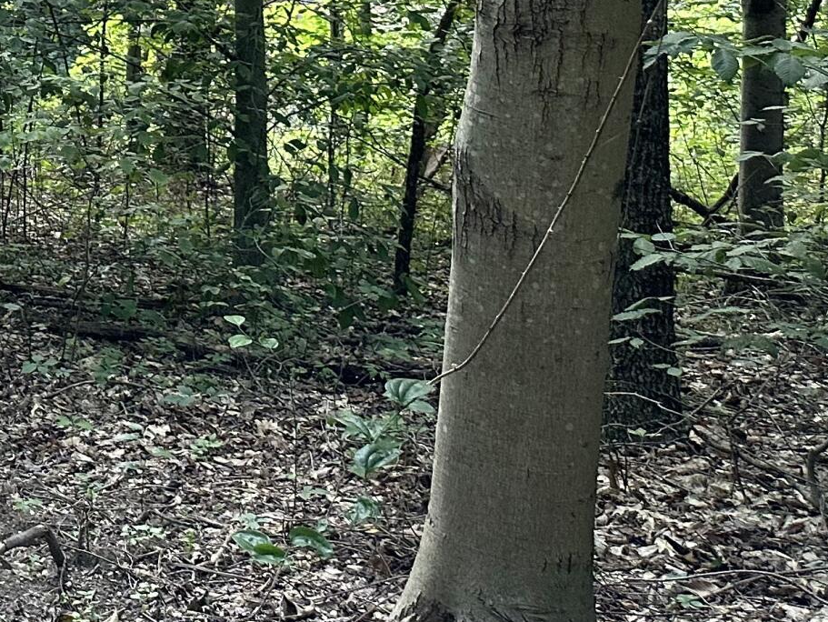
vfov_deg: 18.0
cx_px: -529
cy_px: -75
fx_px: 1890
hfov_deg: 20.0
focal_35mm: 79
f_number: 1.78
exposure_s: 1/88
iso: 250
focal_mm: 6.86
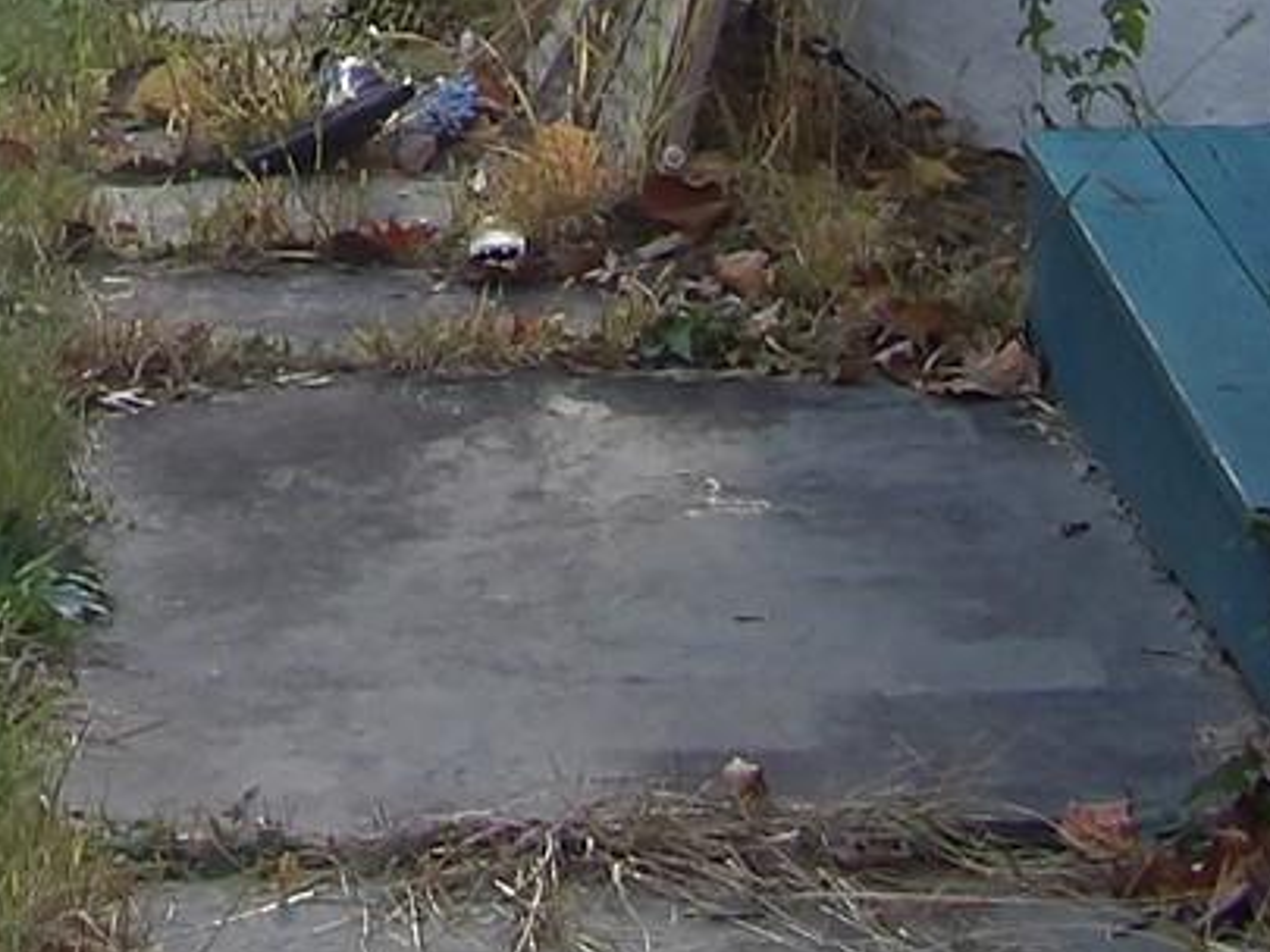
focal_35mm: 197
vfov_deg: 7.2
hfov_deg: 9.9
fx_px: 7230
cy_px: -1033
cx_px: -63
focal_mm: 7
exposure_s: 1/123
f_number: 3.7
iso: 100
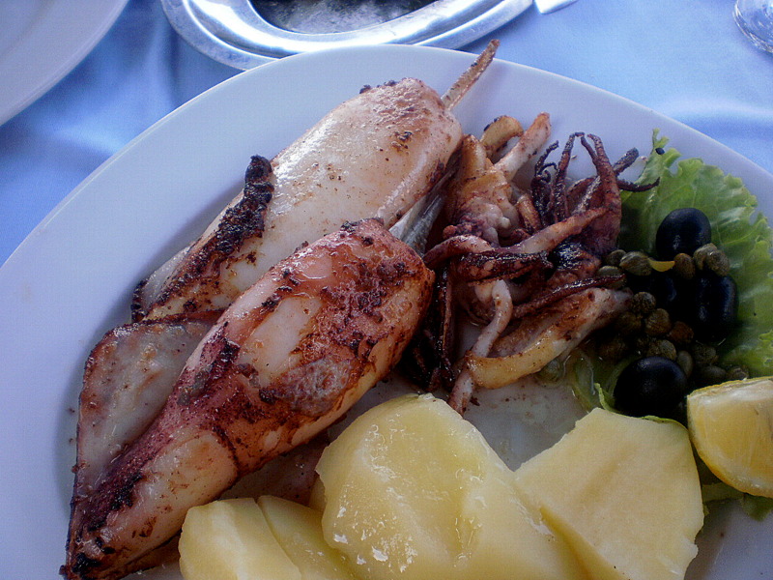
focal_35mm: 38
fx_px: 849
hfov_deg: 49.0
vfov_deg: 37.7
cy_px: 290
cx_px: 386
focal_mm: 6.3
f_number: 3.1
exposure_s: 1/160
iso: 100
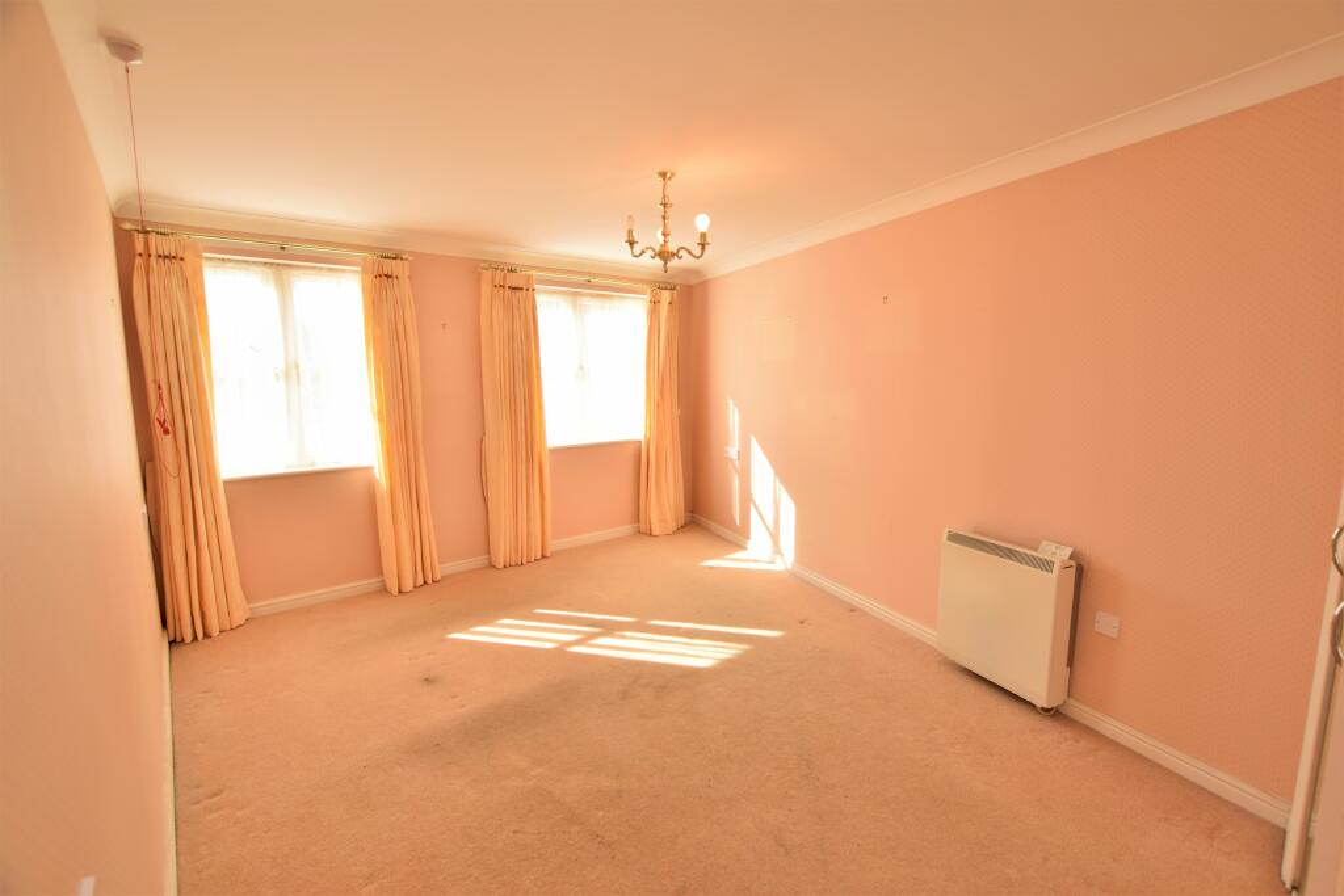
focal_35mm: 15
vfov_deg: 77.3
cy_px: 448
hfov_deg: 100.4
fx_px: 560
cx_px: 672
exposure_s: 1/200
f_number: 5.6
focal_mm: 10
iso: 400
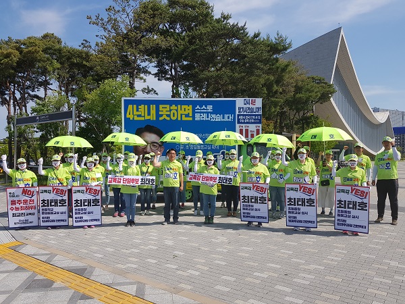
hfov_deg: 67.3
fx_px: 304
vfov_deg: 53.1
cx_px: 202
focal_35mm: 26
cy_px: 152
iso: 40
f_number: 1.7
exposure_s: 1/2696
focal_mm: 4.3
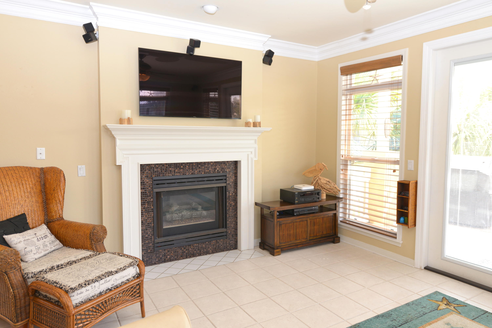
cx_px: 246
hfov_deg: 73.7
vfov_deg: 53.2
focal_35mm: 24
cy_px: 164
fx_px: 328
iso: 400
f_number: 4
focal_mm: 24
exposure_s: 1/100
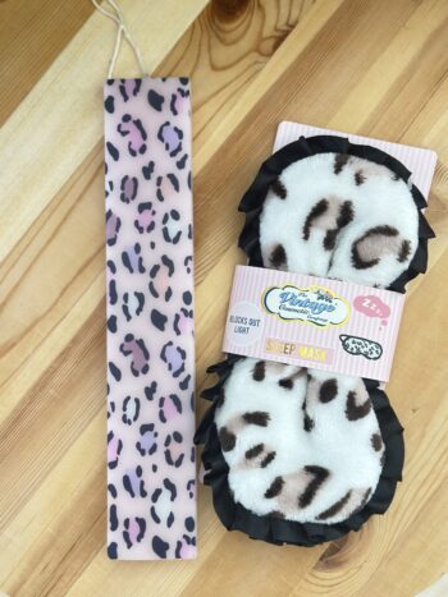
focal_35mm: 48
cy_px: 298
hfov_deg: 30.3
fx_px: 829
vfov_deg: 39.7
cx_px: 224
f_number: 1.78
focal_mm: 6.86
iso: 125
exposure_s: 1/121
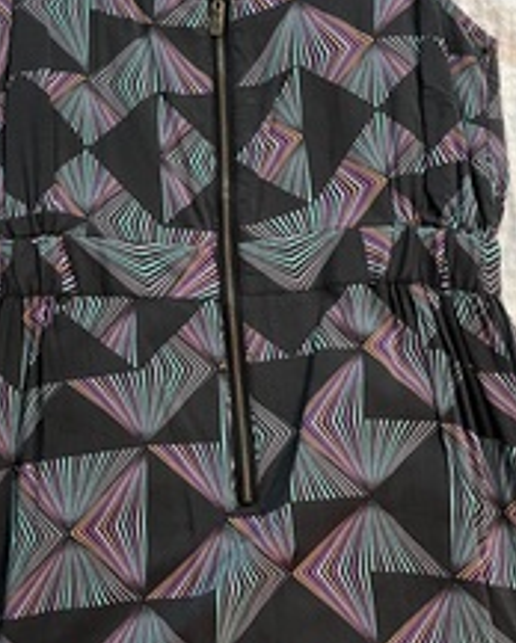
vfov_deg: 35.3
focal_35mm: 53
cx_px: 237
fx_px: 1010
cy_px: 319
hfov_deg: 28.6
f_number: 1.6
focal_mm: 5.1
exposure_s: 1/60
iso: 320
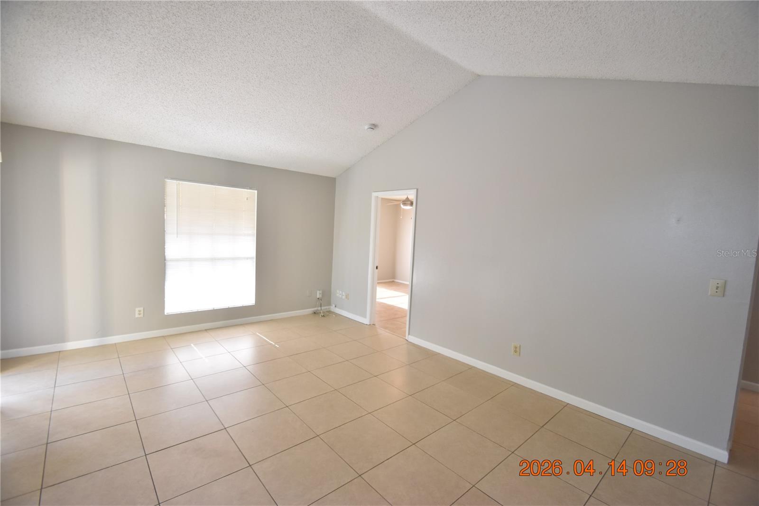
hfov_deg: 100.4
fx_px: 316
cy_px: 253
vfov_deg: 77.3
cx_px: 380
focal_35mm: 15
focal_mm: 10
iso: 800
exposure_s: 1/125
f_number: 3.5
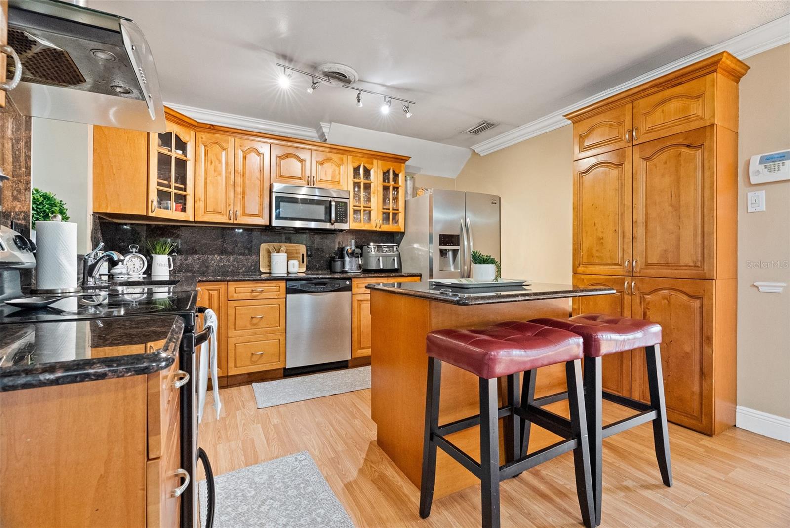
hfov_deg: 96.7
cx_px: 395
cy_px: 264
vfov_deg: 73.8
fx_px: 351
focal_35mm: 16
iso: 12800
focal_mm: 16
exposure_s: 1/20
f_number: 9
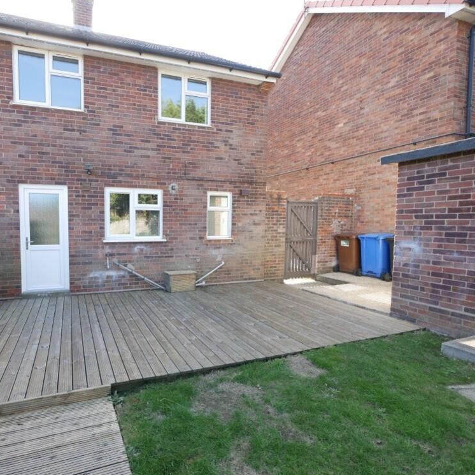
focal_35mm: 17
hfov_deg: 80.8
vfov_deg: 84.0
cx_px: 154
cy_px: 243
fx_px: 264
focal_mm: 7
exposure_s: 1/100
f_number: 4
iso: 200
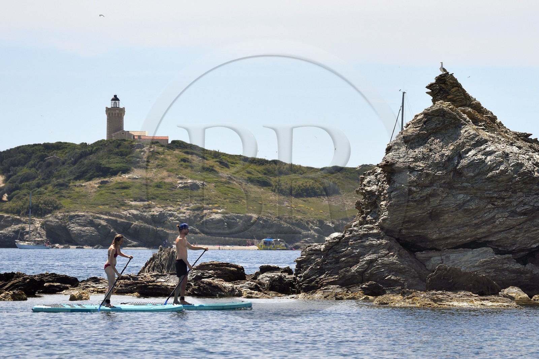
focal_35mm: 200
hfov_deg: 10.3
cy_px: 180
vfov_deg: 6.9
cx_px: 270
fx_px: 2994
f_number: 9
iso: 200
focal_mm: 200
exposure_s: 1/500
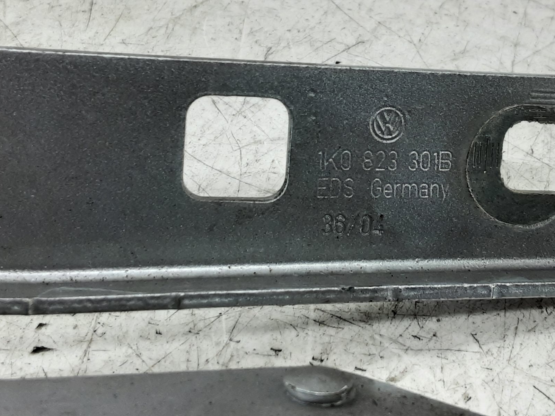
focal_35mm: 55
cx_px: 363
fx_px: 882
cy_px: 91
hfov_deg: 34.7
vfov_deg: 26.1
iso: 64
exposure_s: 1/50
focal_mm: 2.91
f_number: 1.9
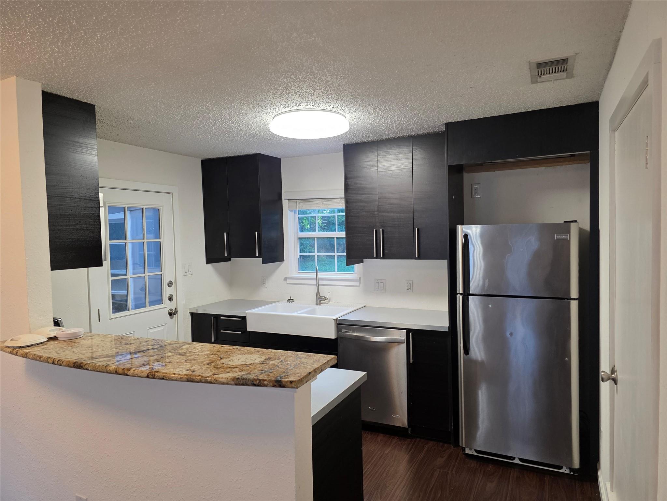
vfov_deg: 58.9
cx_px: 334
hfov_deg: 73.9
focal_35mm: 23
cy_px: 250
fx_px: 443
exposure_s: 1/120
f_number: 1.7
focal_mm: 6.3
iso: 250
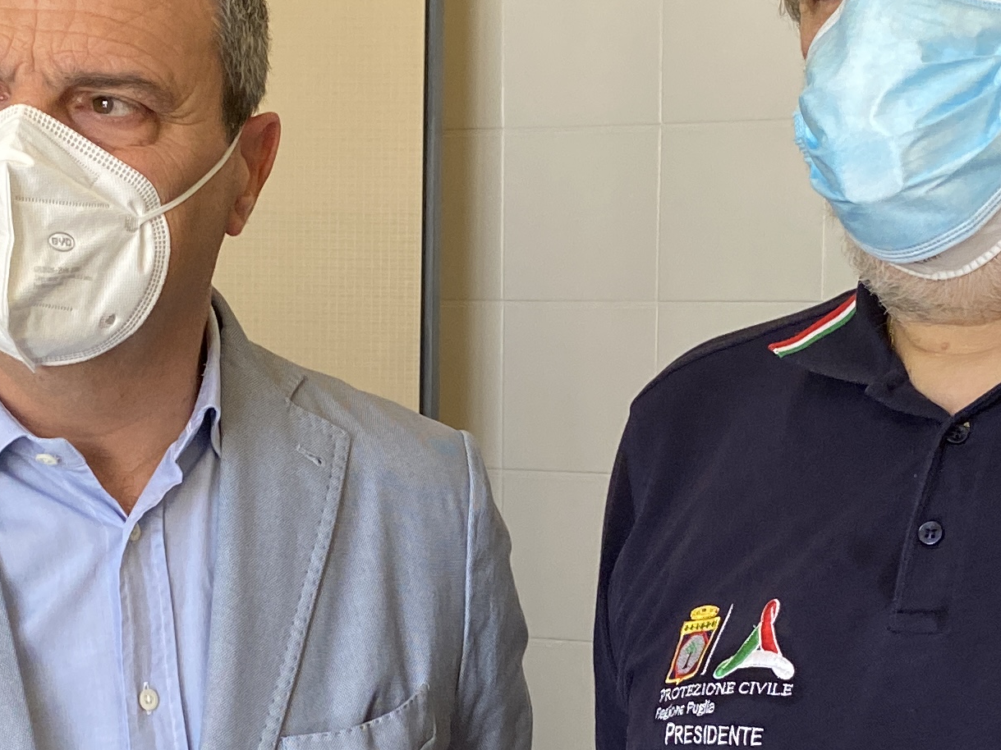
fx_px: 2487
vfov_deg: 17.0
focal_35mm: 86
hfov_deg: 22.8
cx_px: 528
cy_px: 604
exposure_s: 1/121
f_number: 1.8
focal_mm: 4.25
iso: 125
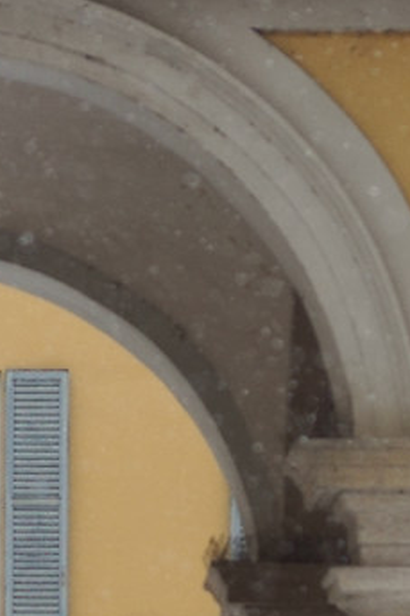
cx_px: -84
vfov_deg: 5.6
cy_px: 741
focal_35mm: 366
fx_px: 6267
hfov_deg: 3.7
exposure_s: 1/800
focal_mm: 35
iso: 100
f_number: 2.8
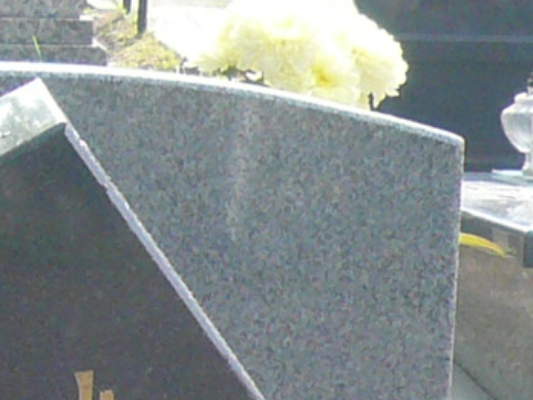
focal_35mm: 221
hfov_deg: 8.9
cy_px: 866
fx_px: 3403
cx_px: 32
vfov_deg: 6.5
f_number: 2.9
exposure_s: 1/250
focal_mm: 5.2
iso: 100
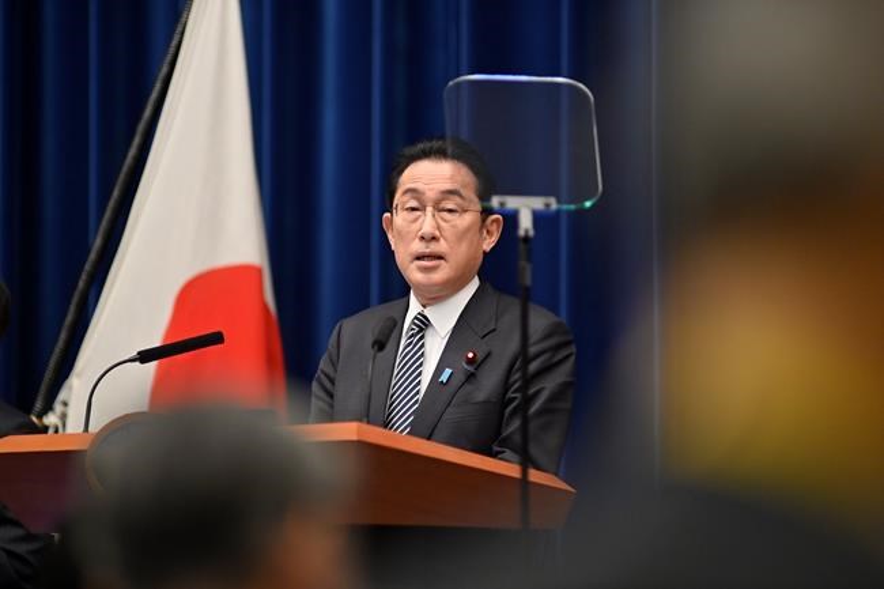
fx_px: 7364
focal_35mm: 300
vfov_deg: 4.6
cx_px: 442
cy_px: 294
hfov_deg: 6.9
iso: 1600
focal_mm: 300
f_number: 4
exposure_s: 1/500
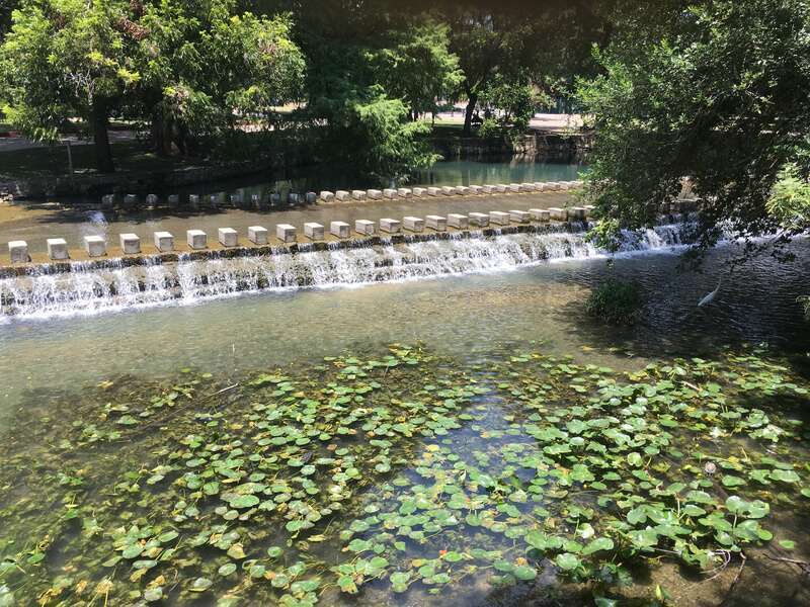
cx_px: 405
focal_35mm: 29
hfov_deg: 61.7
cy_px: 304
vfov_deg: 48.2
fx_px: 679
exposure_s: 1/549
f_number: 2.2
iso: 25
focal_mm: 4.15
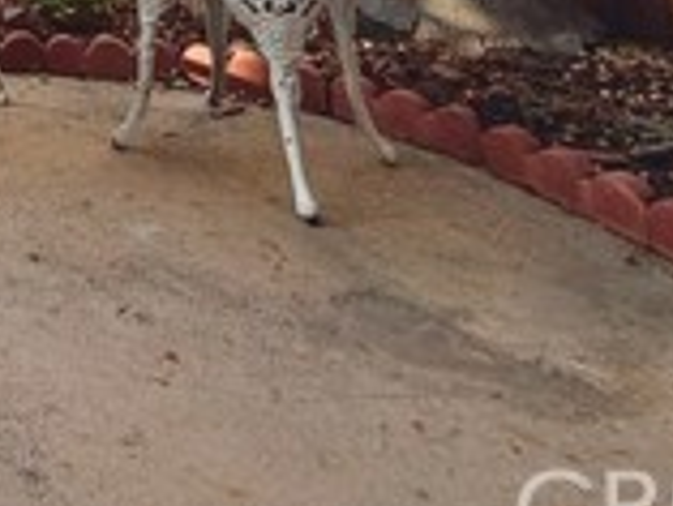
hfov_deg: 25.6
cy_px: -459
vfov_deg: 18.5
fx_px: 1109
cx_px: -326
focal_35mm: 57
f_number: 2.2
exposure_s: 1/502
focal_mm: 2.22
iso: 50
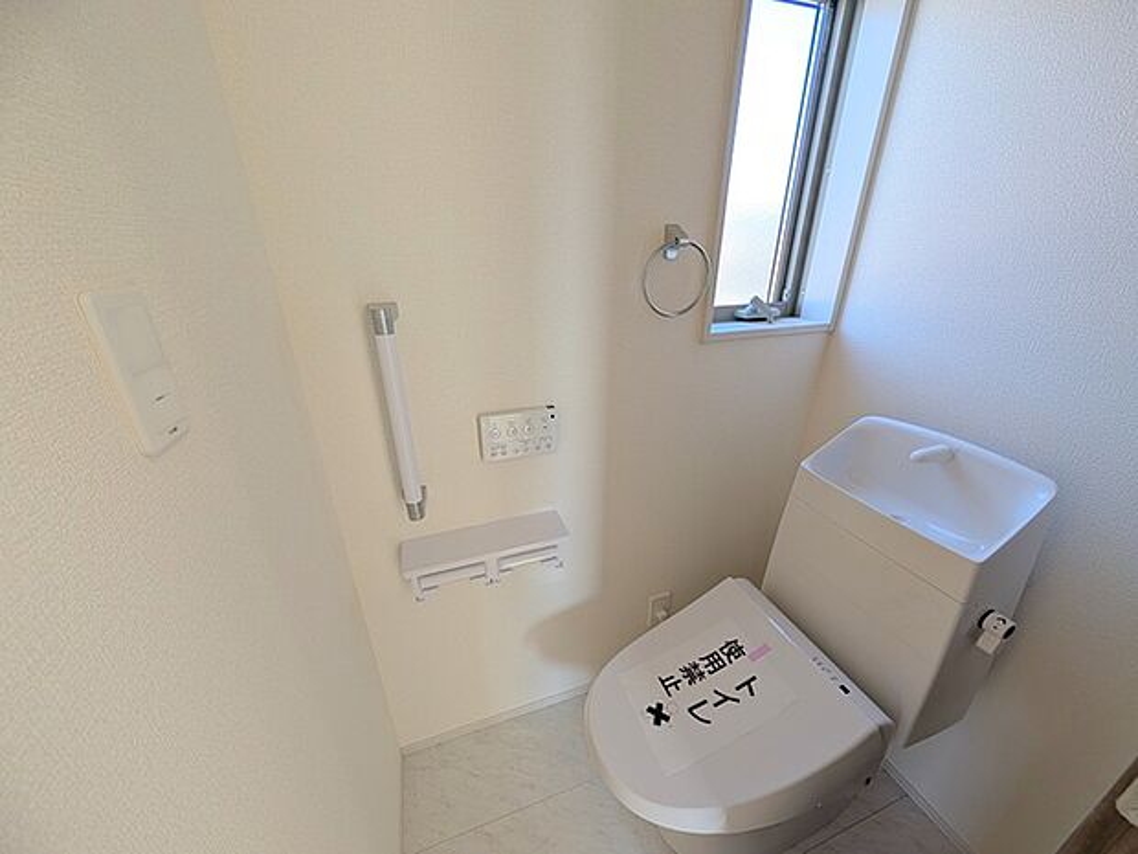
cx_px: 569
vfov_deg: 94.5
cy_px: 427
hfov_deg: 110.5
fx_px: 394
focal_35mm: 12
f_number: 1.7
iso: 57
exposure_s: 1/180
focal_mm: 2.02
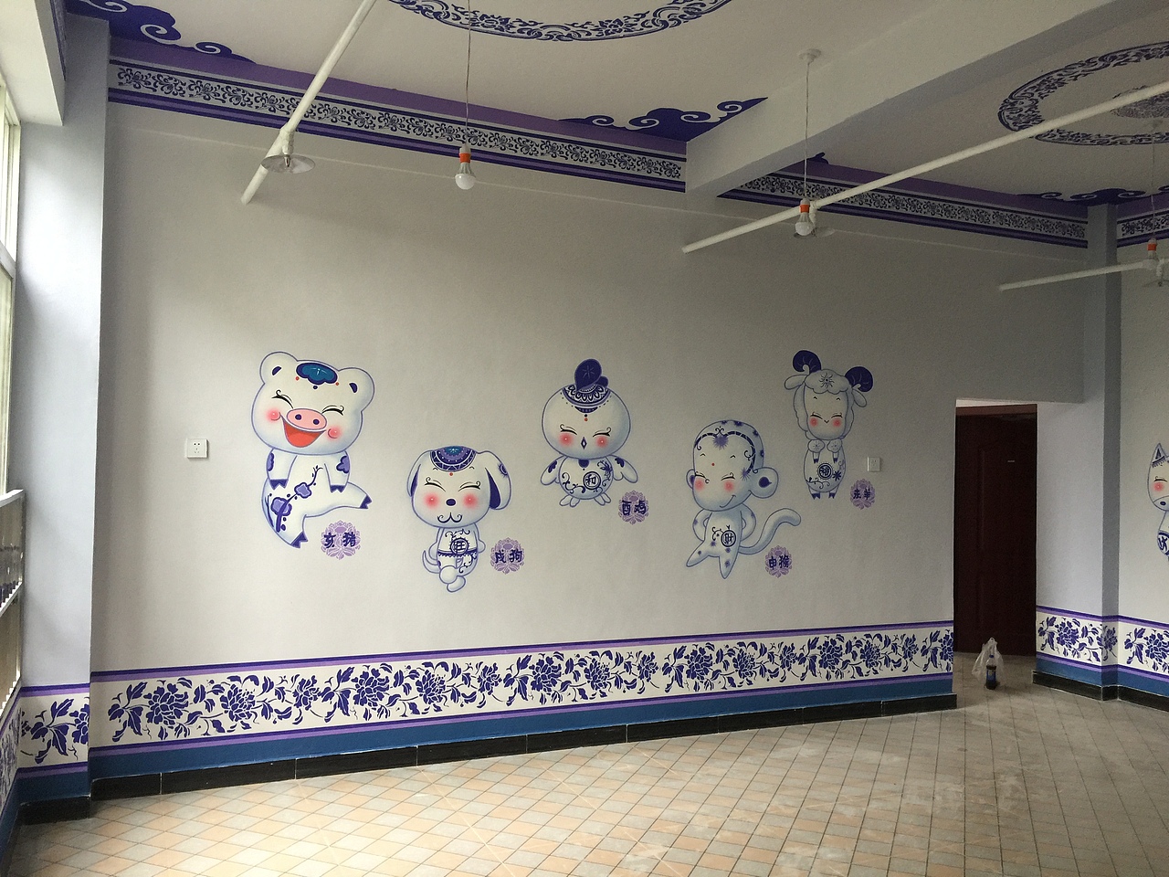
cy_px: 438
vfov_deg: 48.2
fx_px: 979
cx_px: 584
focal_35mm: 29
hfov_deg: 61.7
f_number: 2.2
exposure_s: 1/17
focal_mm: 4.15
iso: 64
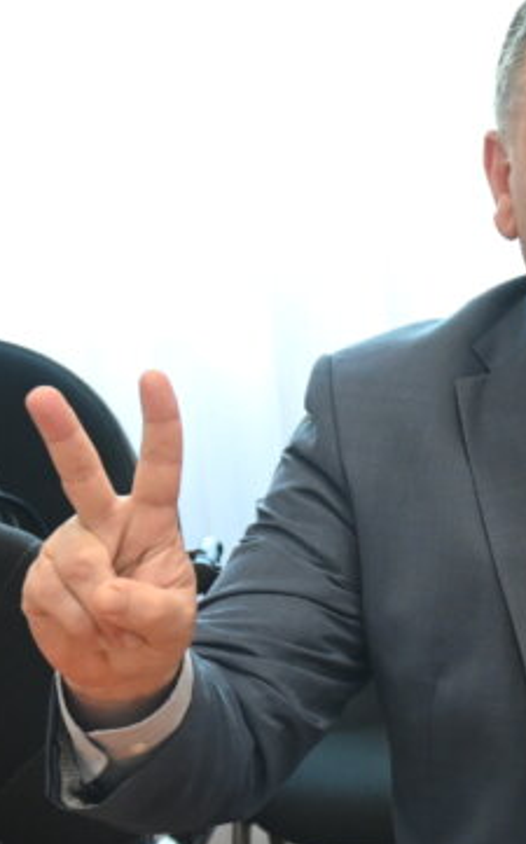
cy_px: 602
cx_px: 1033
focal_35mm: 133
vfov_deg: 15.7
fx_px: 3057
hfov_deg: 9.3
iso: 2800
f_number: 5.3
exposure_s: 1/50
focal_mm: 46
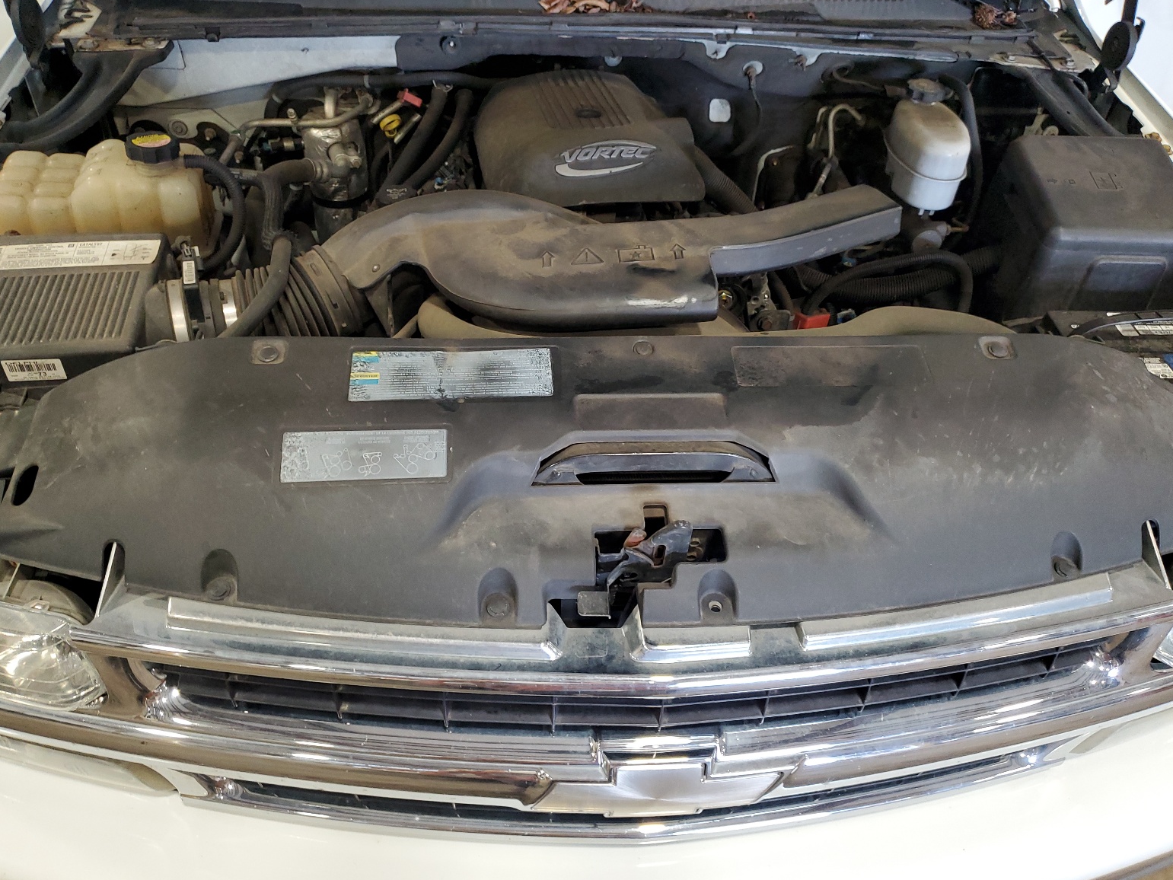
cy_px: 439
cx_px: 584
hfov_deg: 65.3
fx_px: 915
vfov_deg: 51.4
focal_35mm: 27
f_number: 1.5
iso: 133
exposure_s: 1/60.2
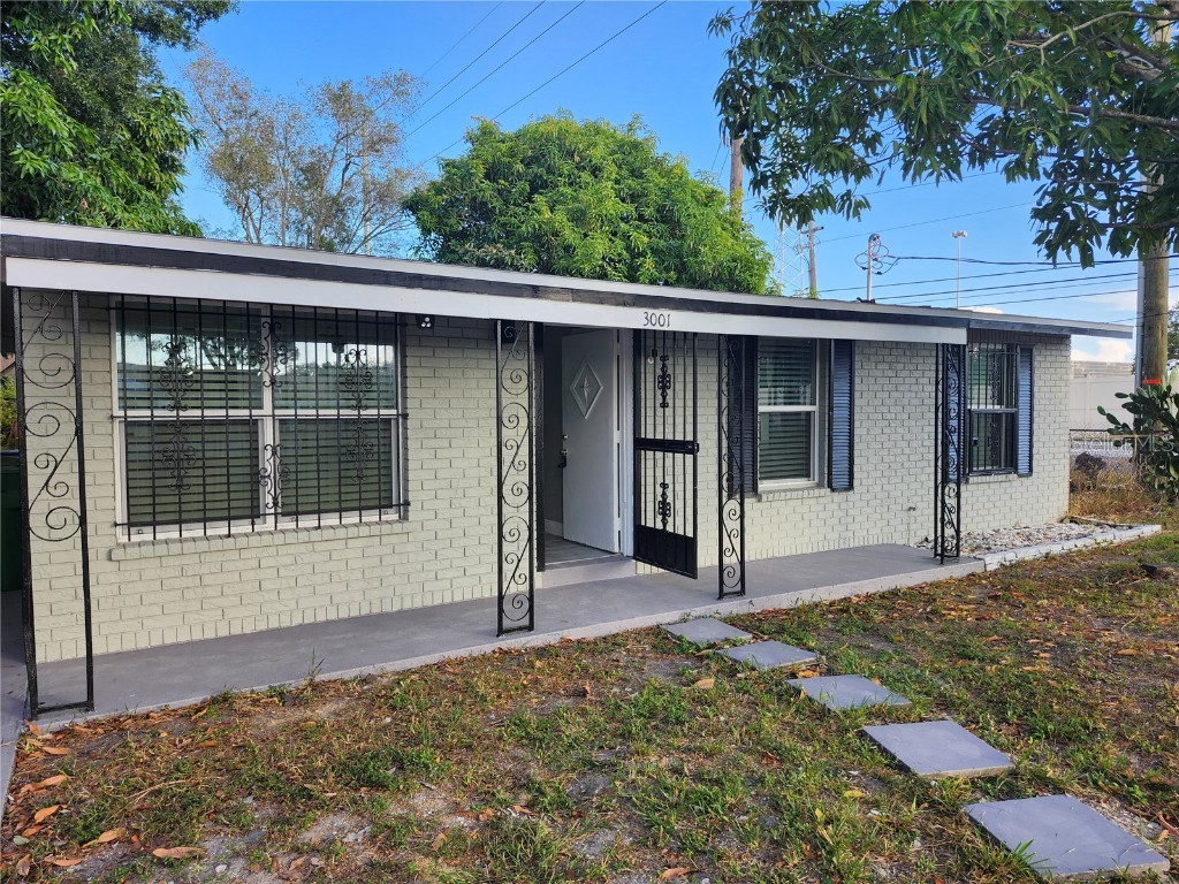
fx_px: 783
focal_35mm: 23
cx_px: 590
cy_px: 442
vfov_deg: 58.9
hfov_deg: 73.9
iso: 25
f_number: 1.8
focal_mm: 5.54
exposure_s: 1/292
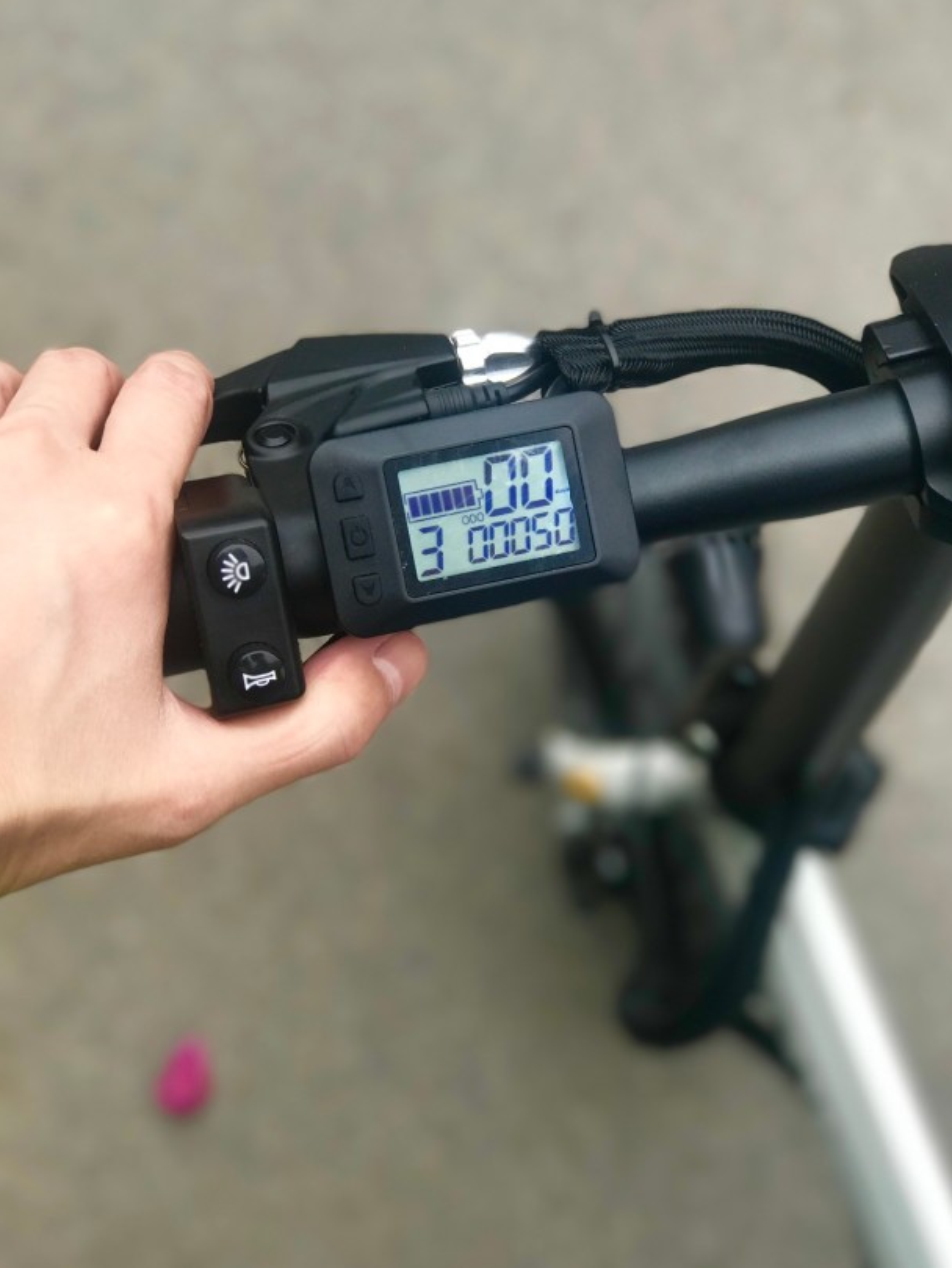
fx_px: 2199
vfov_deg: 32.2
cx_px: 495
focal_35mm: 60
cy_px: 605
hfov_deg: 24.4
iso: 32
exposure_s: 1/100
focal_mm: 6.6
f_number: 2.8
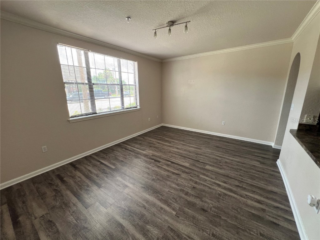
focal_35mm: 13
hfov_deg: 106.2
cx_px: 160
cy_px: 120
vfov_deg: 89.9
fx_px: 120
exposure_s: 1/99
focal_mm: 1.57
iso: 64
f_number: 1.8
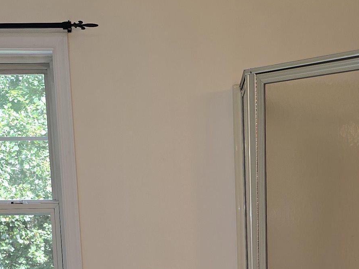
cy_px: 349
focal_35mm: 79
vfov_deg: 17.5
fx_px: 820
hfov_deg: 24.3
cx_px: 287
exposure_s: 1/60
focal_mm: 6.3
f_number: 1.7
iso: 20
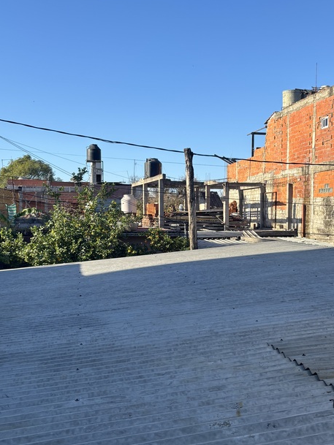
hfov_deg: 34.9
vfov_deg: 45.7
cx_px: 216
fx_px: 527
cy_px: 251
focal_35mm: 41
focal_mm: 5.96
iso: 50
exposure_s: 1/1695
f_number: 1.6
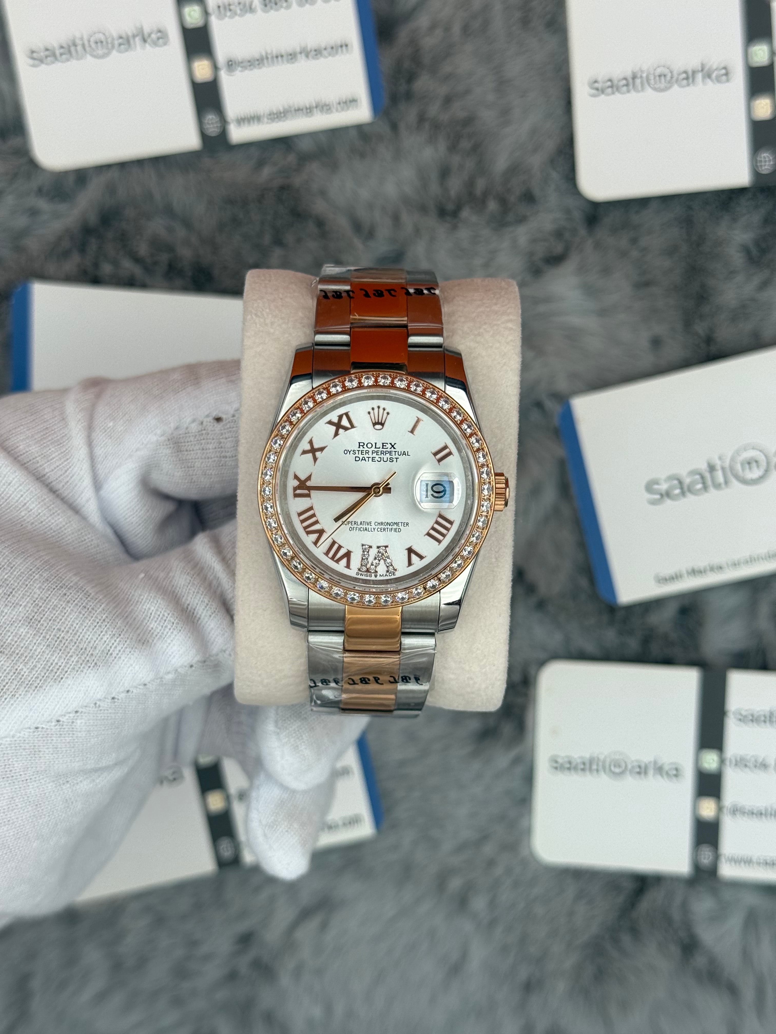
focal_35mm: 48
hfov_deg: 30.3
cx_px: 388
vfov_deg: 39.7
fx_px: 1435
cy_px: 517
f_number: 1.78
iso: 64
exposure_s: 1/975
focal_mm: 6.76
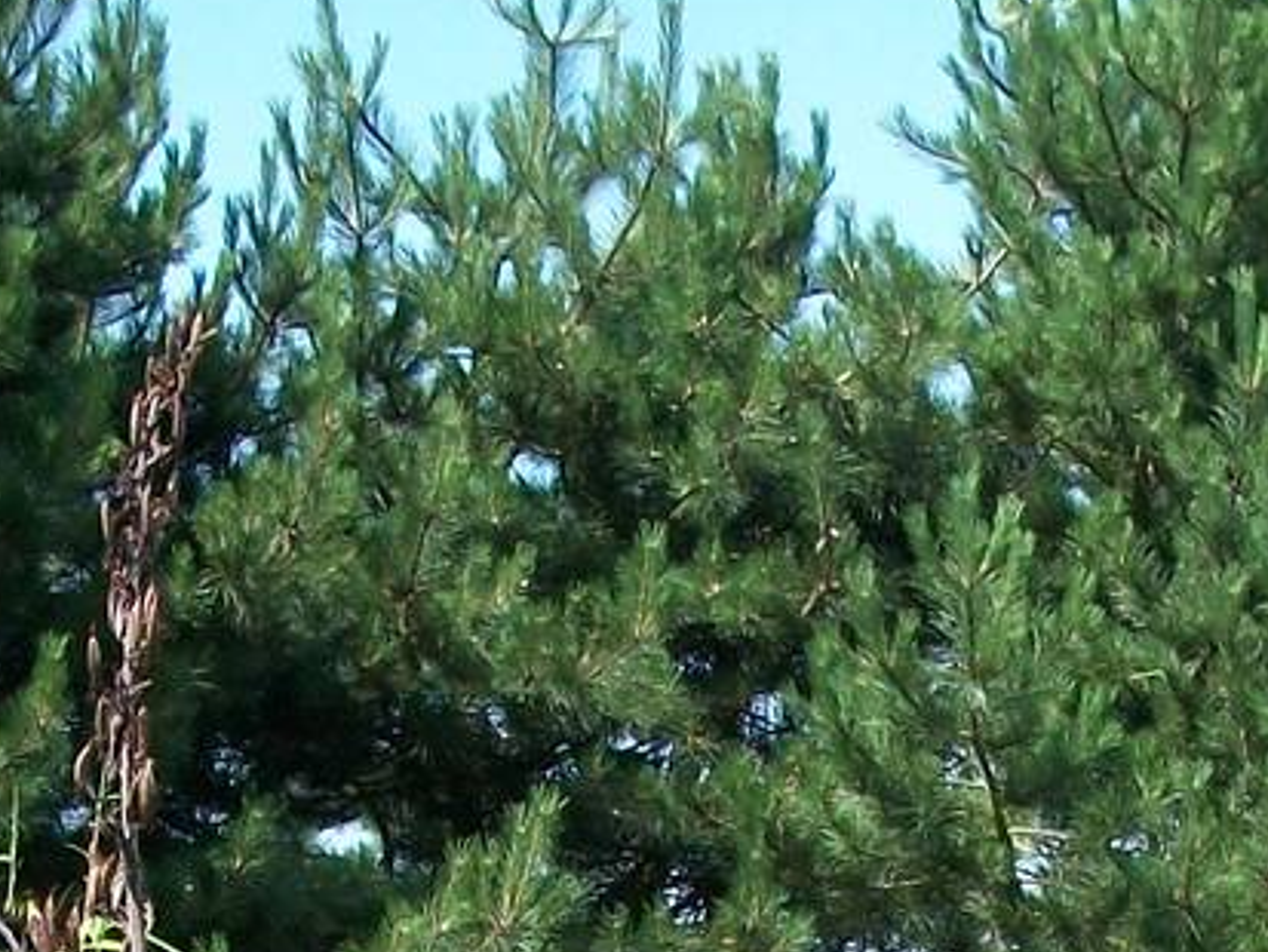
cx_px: 688
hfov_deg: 15.9
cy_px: 1649
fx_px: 4543
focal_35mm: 124
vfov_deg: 11.2
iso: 80
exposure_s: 1/500
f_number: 2.9
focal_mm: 5.7
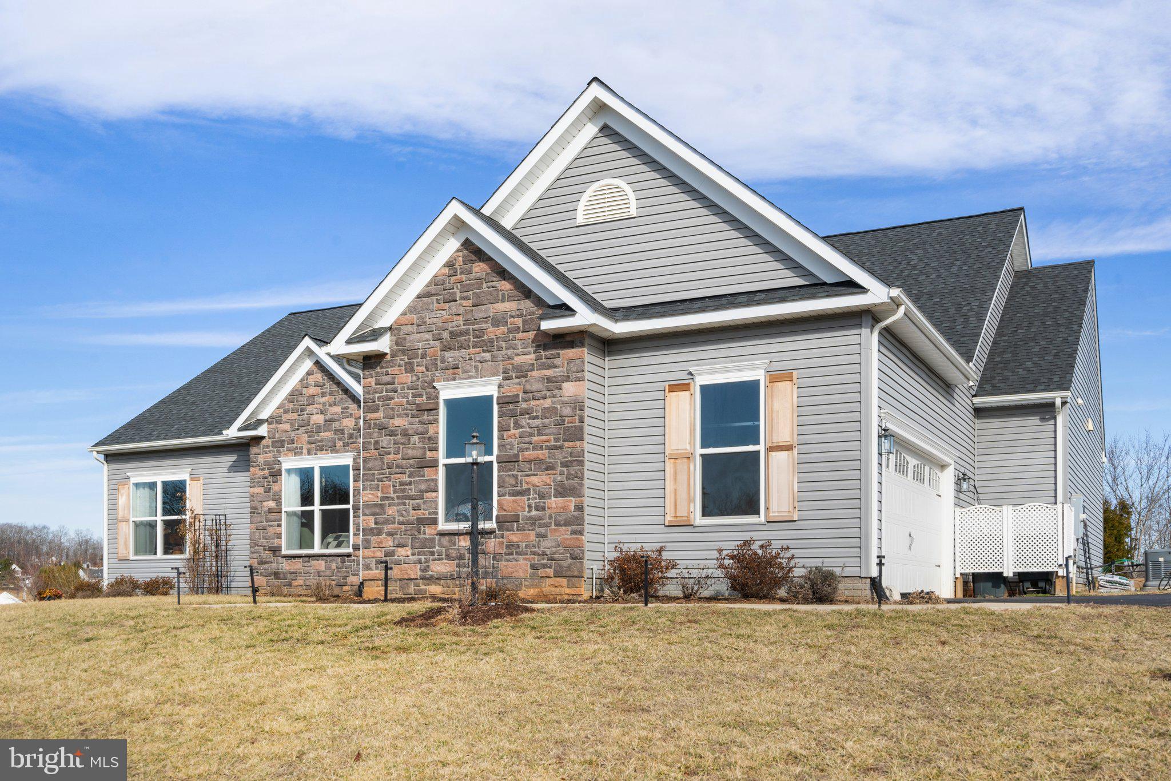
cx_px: 586
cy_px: 390
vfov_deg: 37.8
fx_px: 1138
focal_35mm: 35
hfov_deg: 54.4
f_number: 13
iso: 200
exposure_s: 1/400
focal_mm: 35
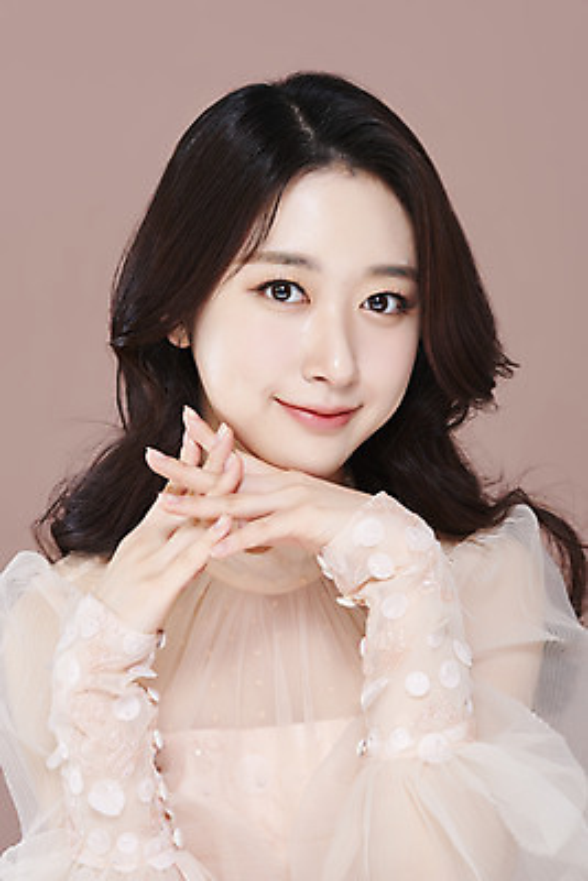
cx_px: 294
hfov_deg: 13.1
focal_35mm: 105
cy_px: 440
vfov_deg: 19.4
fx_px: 2570
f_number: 11
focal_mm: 105
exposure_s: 1/125
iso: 64
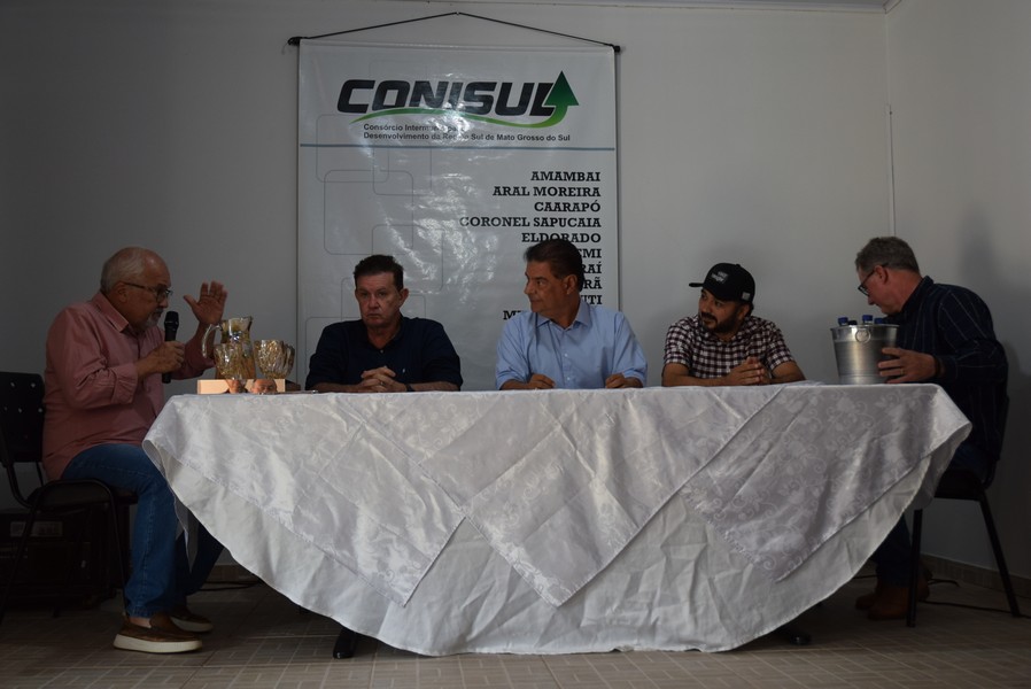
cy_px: 344
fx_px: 1161
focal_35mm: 40
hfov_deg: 47.9
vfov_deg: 33.1
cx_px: 516
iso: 400
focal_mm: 27
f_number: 4
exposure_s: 1/60
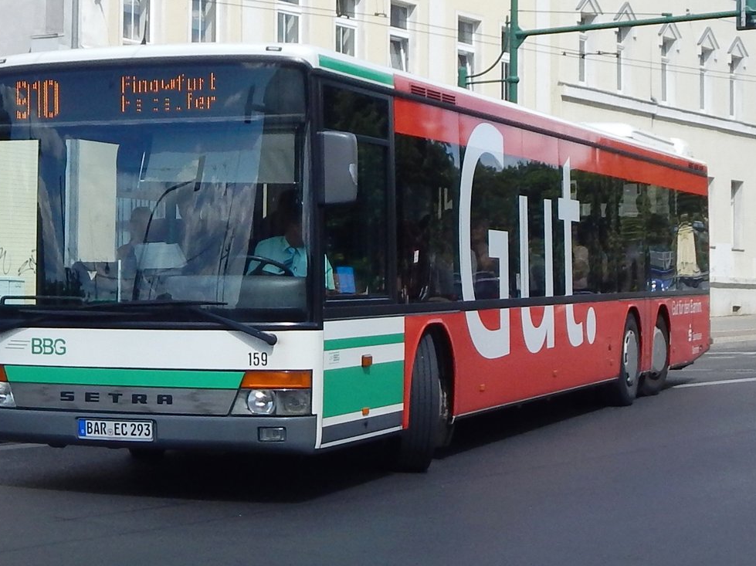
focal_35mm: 38
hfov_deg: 48.7
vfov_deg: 37.6
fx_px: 829
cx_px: 303
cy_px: 234
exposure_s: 1/400
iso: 125
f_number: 6.5
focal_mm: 5.6
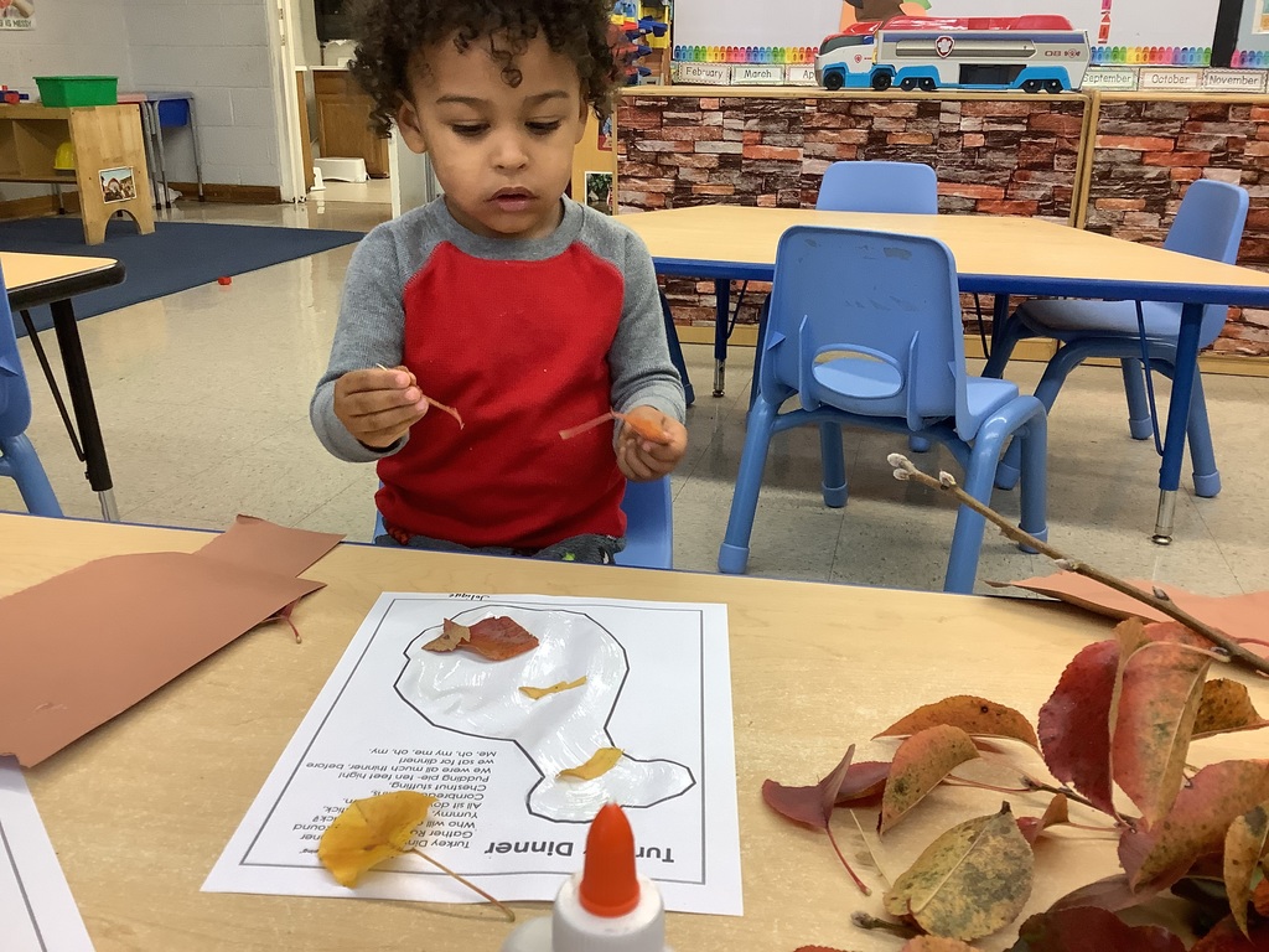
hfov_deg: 58.4
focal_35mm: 31
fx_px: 1136
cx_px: 634
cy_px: 476
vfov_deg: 45.4
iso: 100
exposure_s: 1/60
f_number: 2.4
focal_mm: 3.3
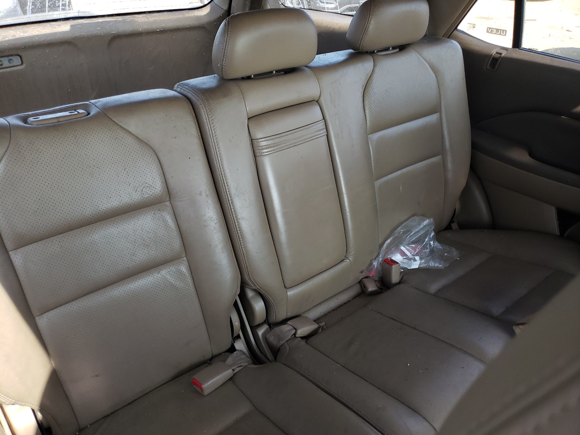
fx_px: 436
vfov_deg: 53.1
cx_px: 290
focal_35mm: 26
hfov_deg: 67.3
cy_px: 218
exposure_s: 1/120
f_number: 1.5
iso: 70
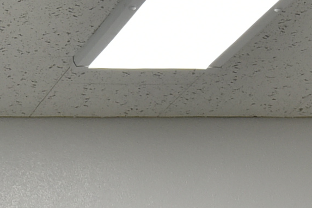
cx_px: -395
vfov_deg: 4.0
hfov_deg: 6.0
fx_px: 2894
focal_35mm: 334
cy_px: 650
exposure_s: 1/125
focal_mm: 52
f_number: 5.6
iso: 800
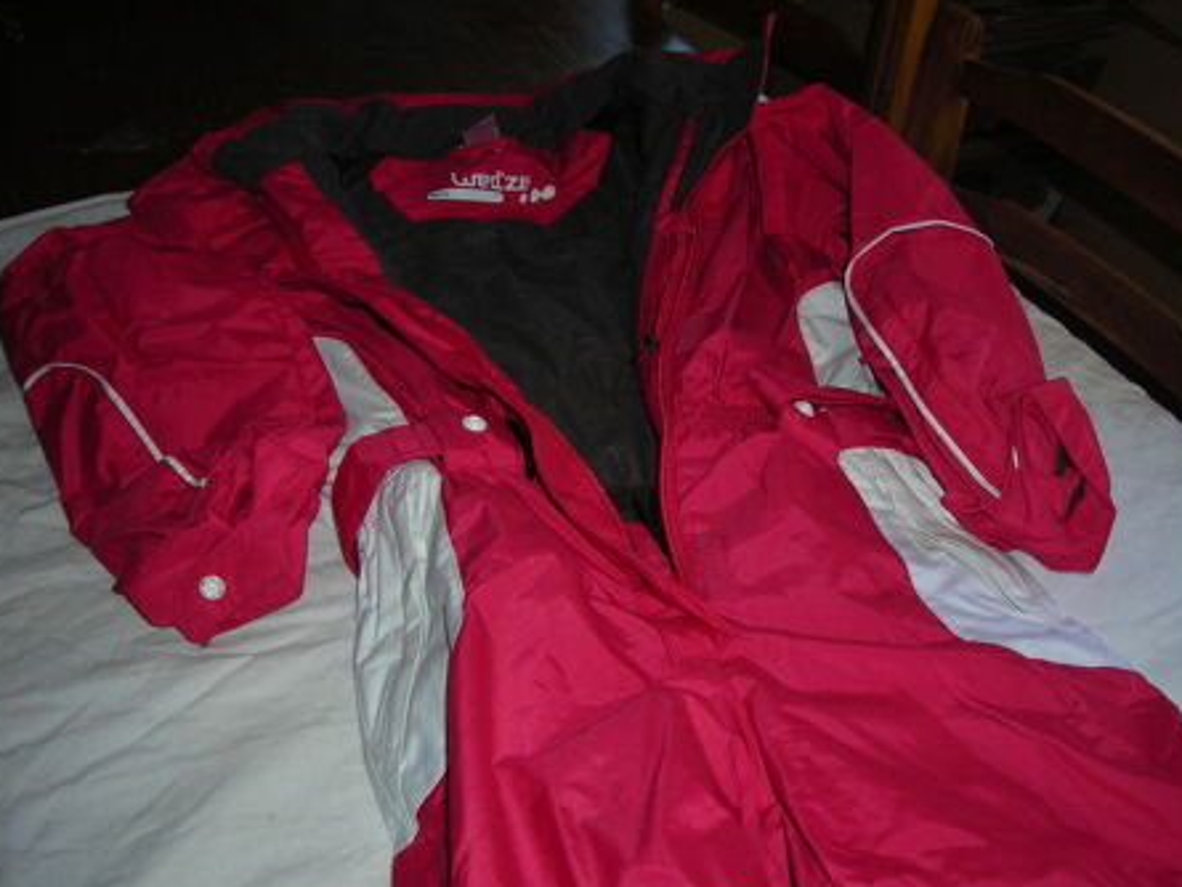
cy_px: 457
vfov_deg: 35.1
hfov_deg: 45.7
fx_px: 1400
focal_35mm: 41
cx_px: 619
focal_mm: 6.3
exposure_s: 1/60.1
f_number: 3.2
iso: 50
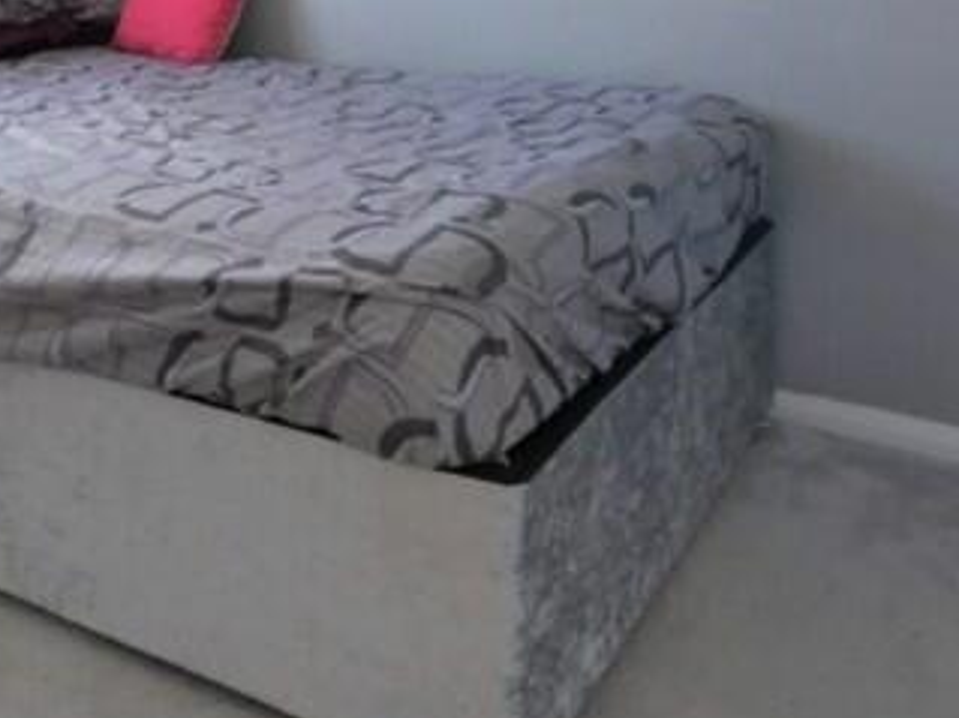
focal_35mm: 45
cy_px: -101
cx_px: 192
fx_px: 1246
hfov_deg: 40.4
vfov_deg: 28.7
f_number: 4
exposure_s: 1/60
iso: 320
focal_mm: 7
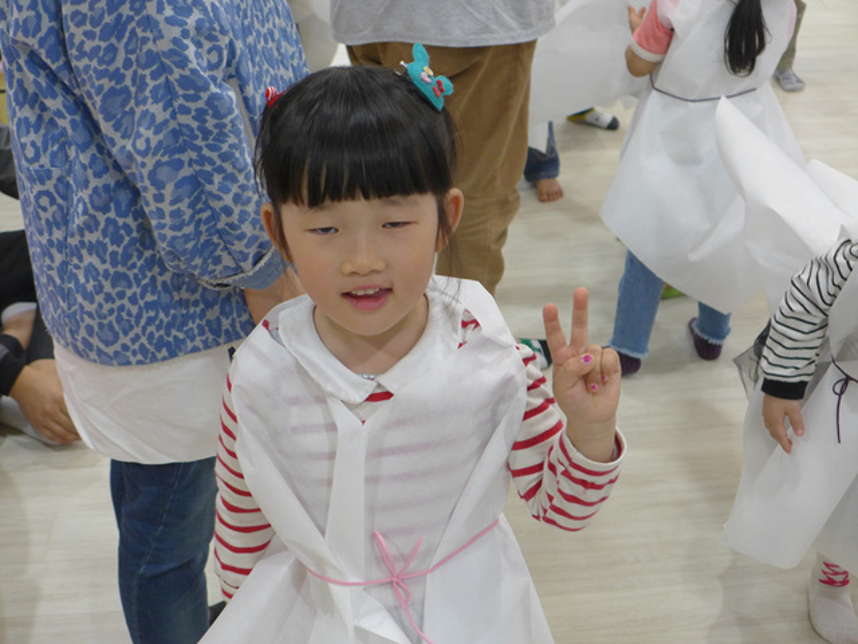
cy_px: 322
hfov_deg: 38.2
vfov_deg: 29.1
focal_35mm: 50
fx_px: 1239
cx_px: 429
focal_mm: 9.8
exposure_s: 1/160
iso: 320
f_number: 1.9
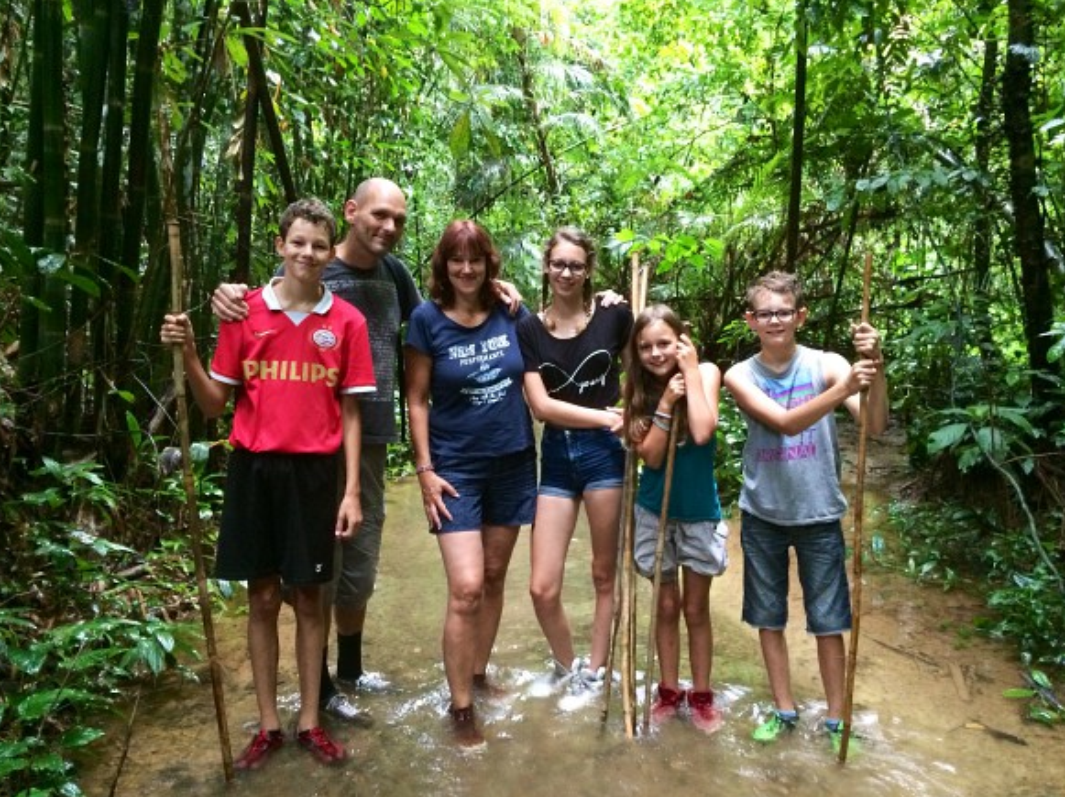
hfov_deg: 58.4
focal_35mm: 31
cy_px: 403
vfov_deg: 45.4
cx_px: 526
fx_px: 953
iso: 320
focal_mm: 4.12
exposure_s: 1/17
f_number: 2.2
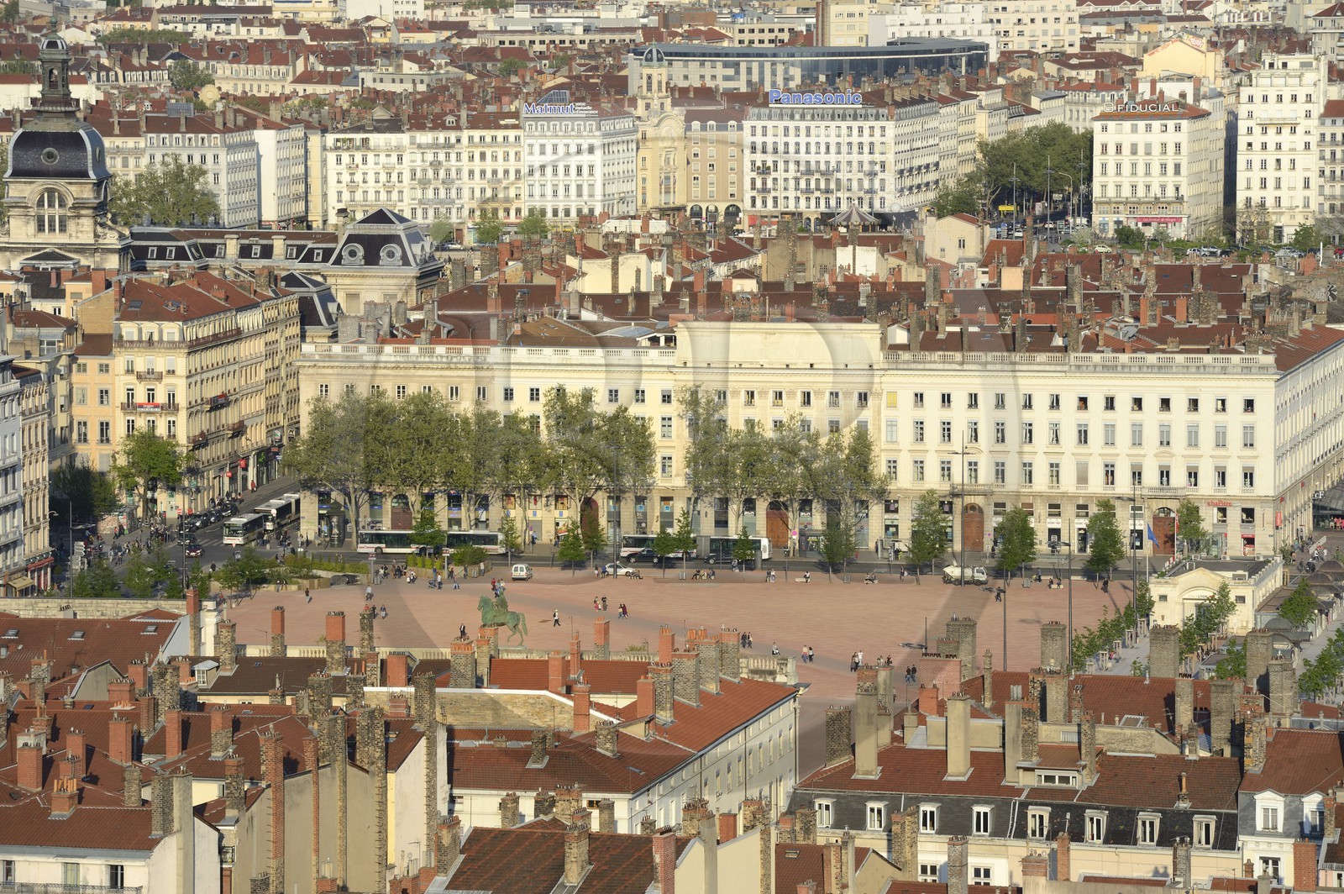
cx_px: 672
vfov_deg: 7.2
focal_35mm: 190
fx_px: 7087
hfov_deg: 10.8
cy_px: 447
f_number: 13
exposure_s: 1/250
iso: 200
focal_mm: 190
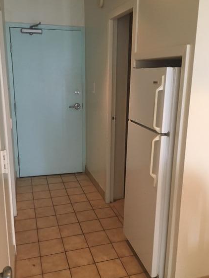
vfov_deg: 55.3
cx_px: 101
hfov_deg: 43.0
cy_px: 139
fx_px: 265
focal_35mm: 33
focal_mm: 4.15
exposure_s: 1/20
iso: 200
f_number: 2.2
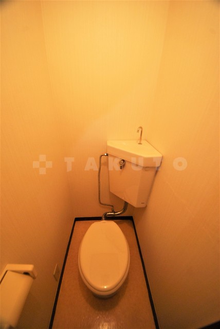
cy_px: 164
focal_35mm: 12
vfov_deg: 112.6
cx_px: 110
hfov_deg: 90.1
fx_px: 110
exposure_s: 1/50
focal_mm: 8
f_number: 4.5
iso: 800
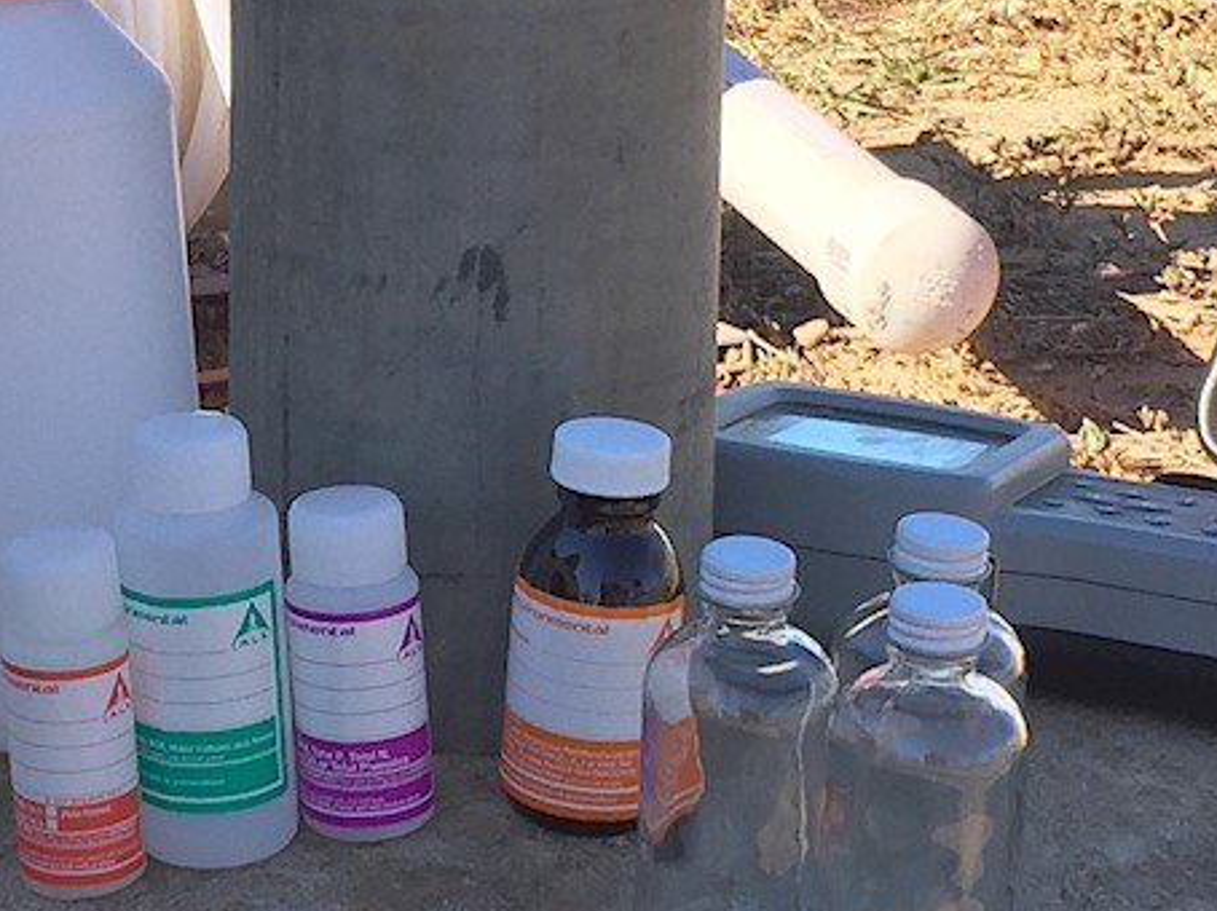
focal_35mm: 115
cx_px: 177
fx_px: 4041
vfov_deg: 12.8
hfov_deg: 16.9
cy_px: 212
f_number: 2.2
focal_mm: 4.15
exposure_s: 1/942
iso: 32
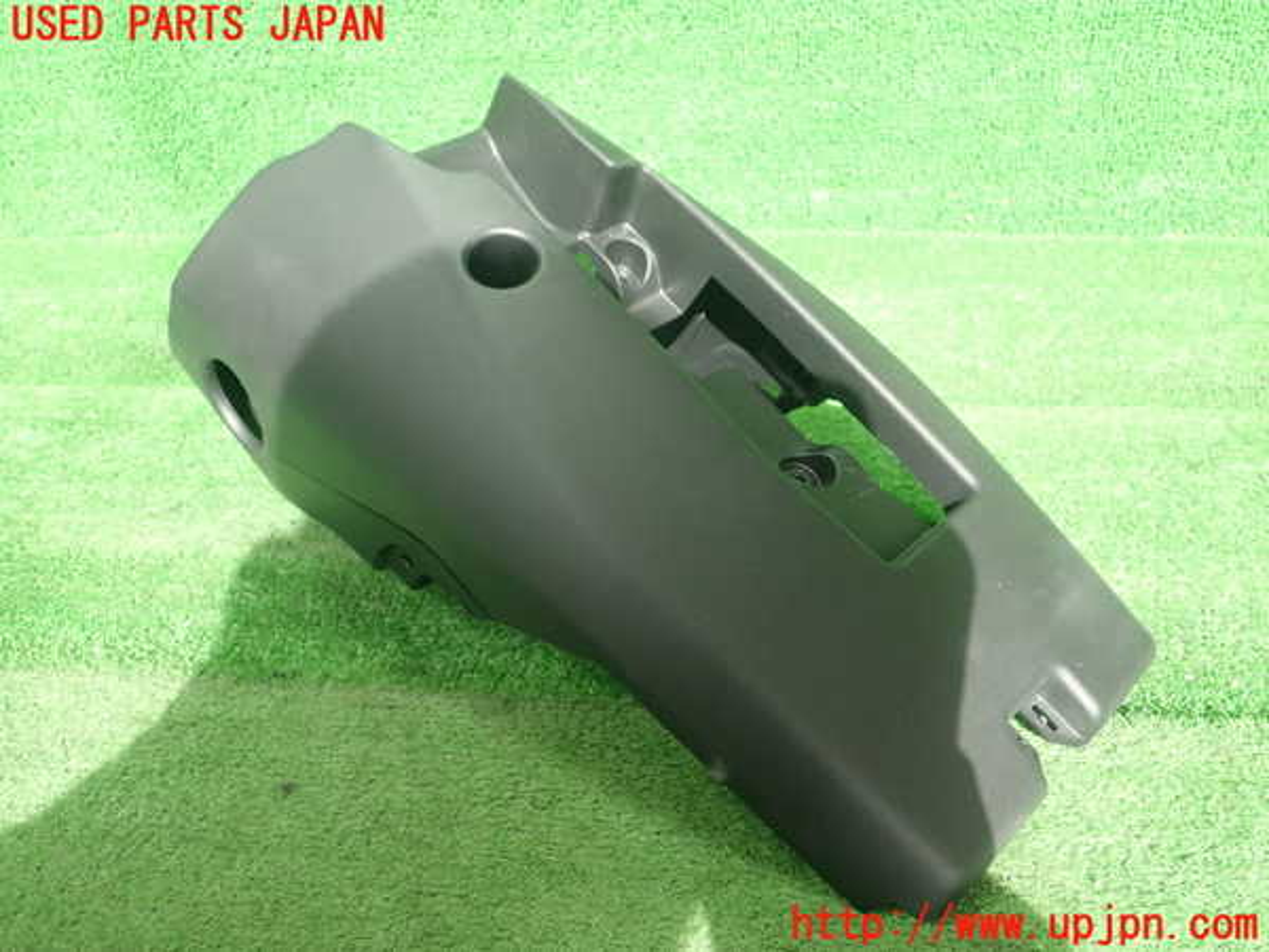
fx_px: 1100
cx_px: 634
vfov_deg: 46.8
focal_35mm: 30
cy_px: 476
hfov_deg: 60.0
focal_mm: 5.5
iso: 200
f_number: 2.3
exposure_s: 1/125
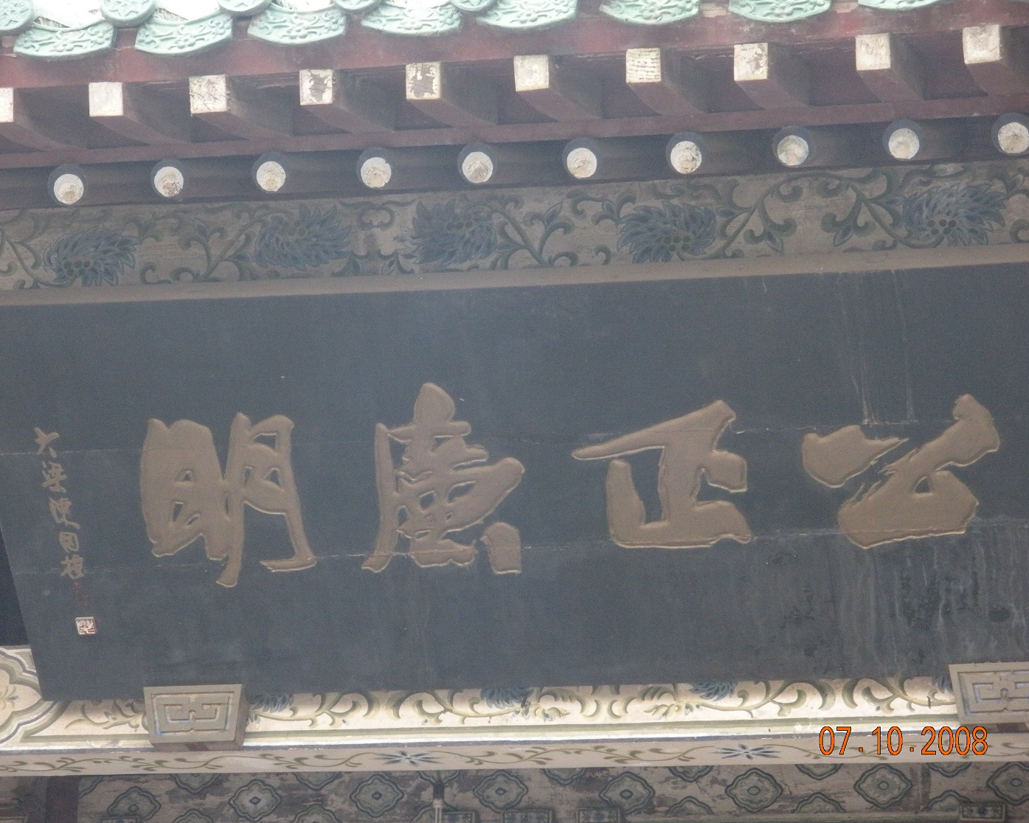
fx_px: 3868
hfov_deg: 15.2
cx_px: 502
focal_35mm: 127
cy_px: 413
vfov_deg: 12.1
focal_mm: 21.2
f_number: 5.3
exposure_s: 1/124
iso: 396
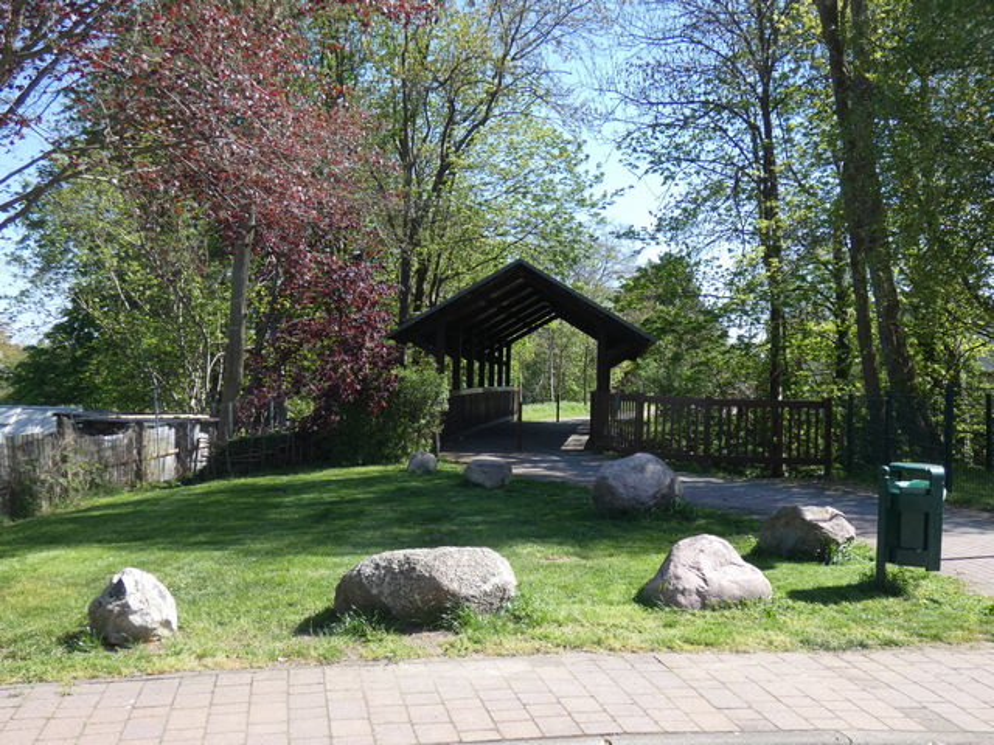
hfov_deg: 47.9
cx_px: 497
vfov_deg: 36.8
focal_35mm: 39
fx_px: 1120
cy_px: 372
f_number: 3.6
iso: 80
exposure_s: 1/320
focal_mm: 7.1
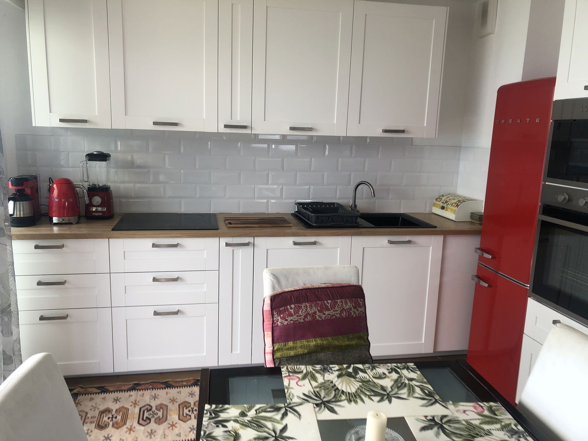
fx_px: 476
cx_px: 294
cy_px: 220
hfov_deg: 63.4
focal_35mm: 28
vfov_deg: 49.7
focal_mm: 3.99
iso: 40
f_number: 1.8
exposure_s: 1/120
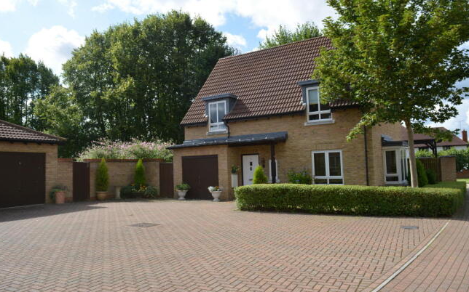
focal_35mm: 28
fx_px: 358
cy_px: 141
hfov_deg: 66.5
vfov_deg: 44.5
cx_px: 236
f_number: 9
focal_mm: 18
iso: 100
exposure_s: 1/200
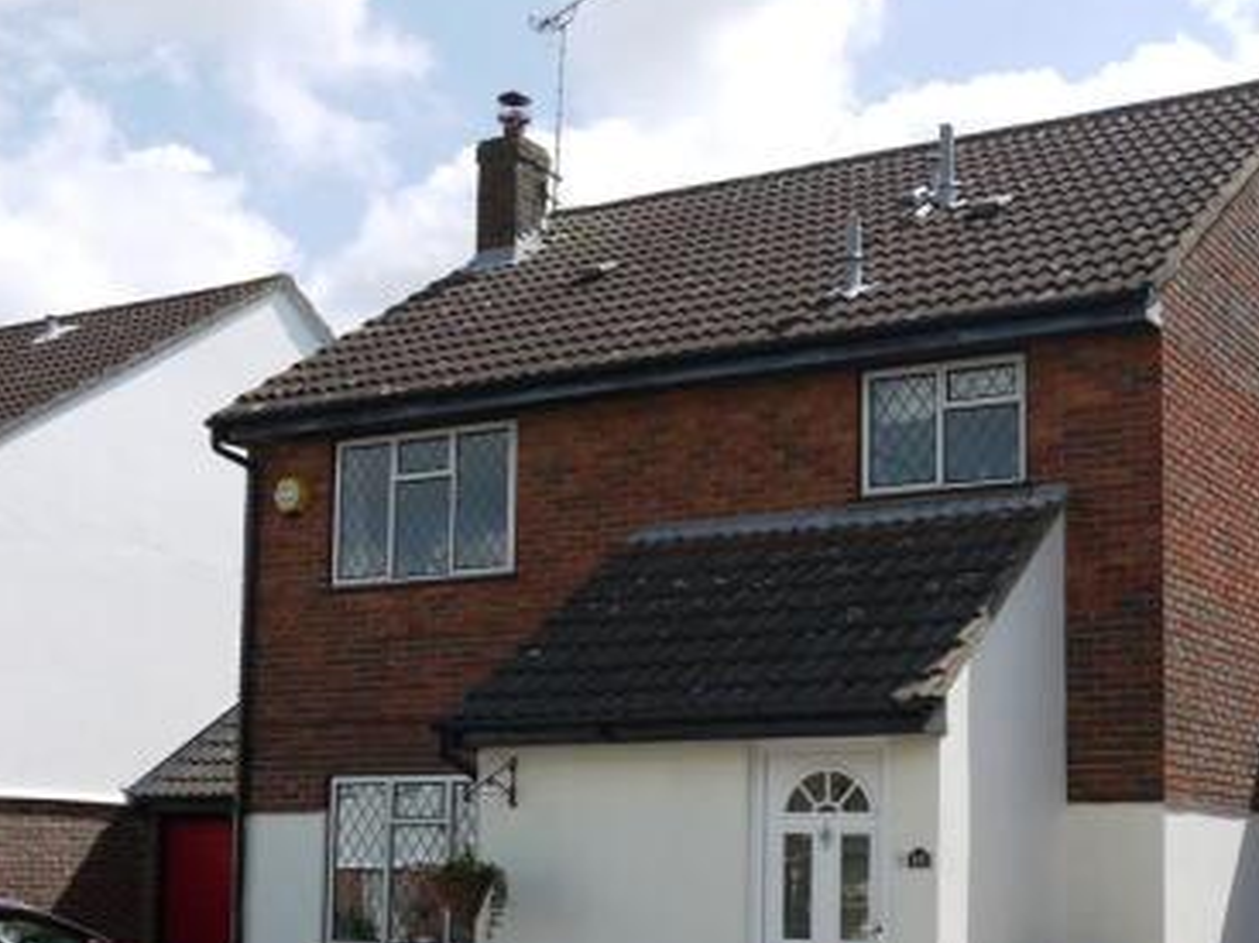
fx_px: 1963
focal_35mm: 54
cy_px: 701
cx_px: 914
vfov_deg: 26.7
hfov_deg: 34.9
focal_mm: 17
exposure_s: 1/400
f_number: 7.1
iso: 100
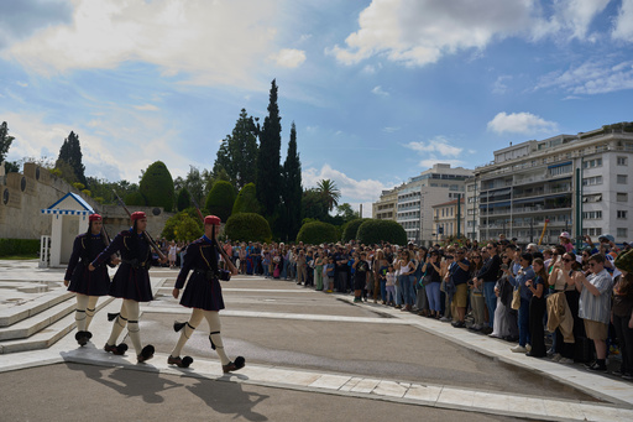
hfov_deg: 54.4
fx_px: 615
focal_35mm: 35
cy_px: 211
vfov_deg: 37.8
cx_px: 316
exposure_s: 1/400
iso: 50
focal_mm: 35
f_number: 5
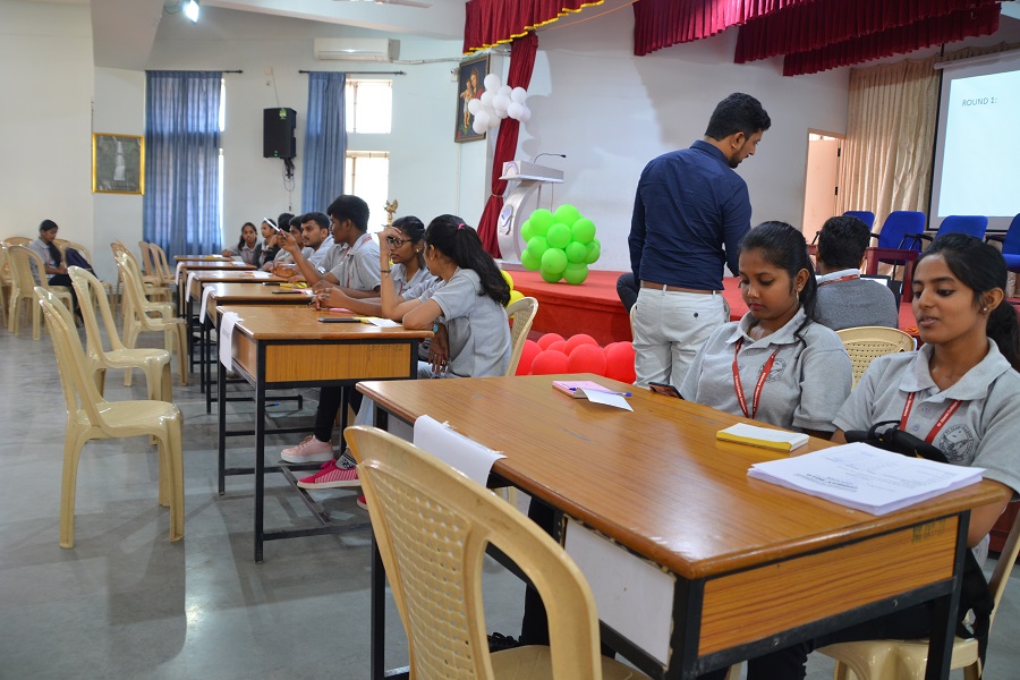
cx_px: 510
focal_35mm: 27
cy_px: 340
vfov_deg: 47.9
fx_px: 765
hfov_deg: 67.4
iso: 400
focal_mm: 18
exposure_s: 1/20
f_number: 4.5
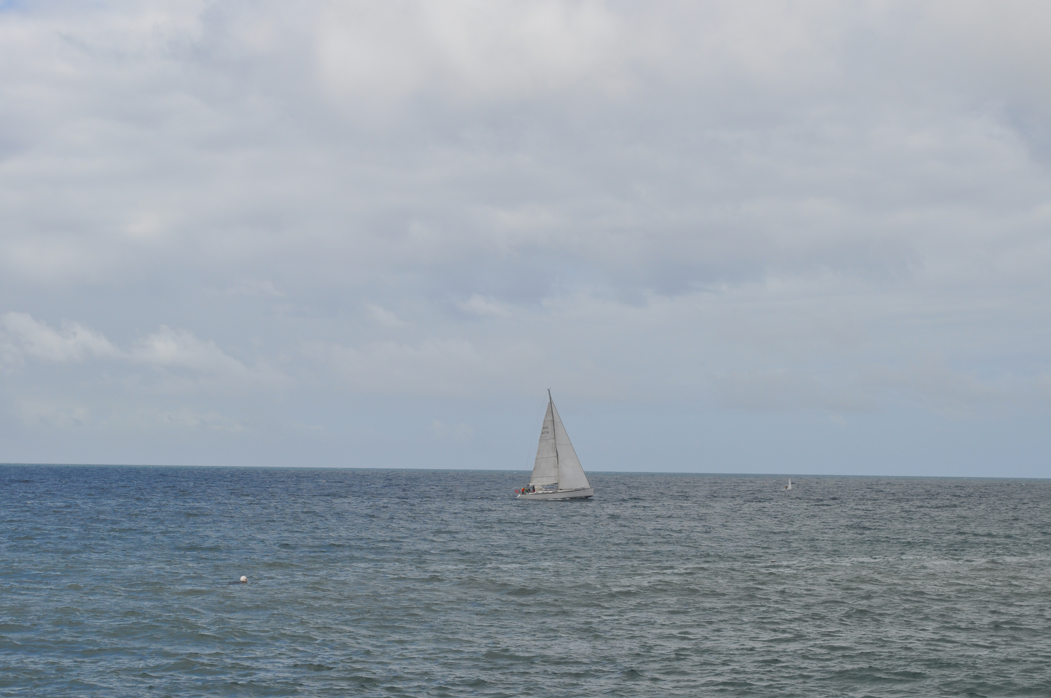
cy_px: 349
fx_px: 2406
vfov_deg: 16.5
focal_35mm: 82
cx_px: 526
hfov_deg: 24.6
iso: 200
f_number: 10
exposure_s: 1/400
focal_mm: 55
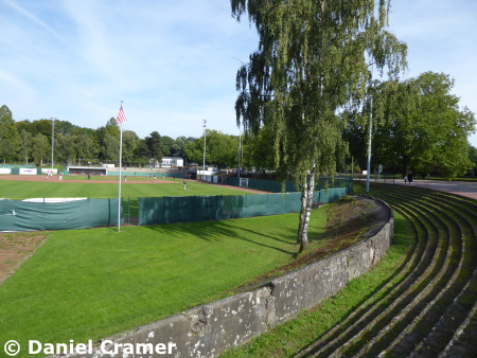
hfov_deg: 71.6
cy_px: 179
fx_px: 331
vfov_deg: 56.9
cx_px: 238
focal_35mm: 24
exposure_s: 1/640
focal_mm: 4.3
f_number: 3.3
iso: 80
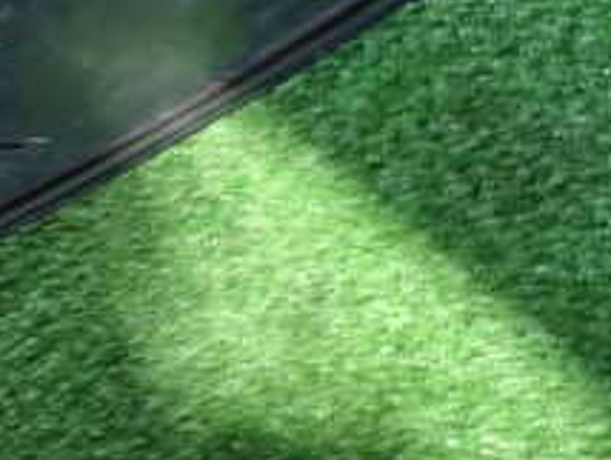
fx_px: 1237
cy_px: -49
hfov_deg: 25.1
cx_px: -111
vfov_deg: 20.1
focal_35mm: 70
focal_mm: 4.5
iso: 800
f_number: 2
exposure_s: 1/10
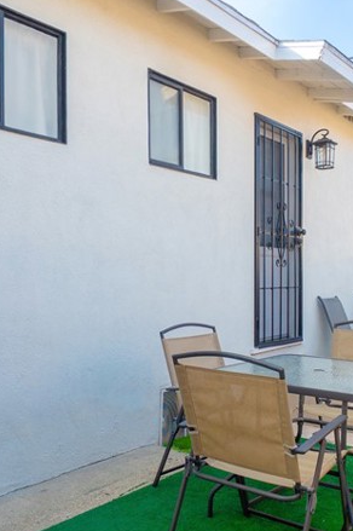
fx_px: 516
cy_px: 284
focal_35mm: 35
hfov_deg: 37.7
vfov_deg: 54.4
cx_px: 206
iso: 100
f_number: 7.1
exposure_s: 1/100
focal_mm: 10
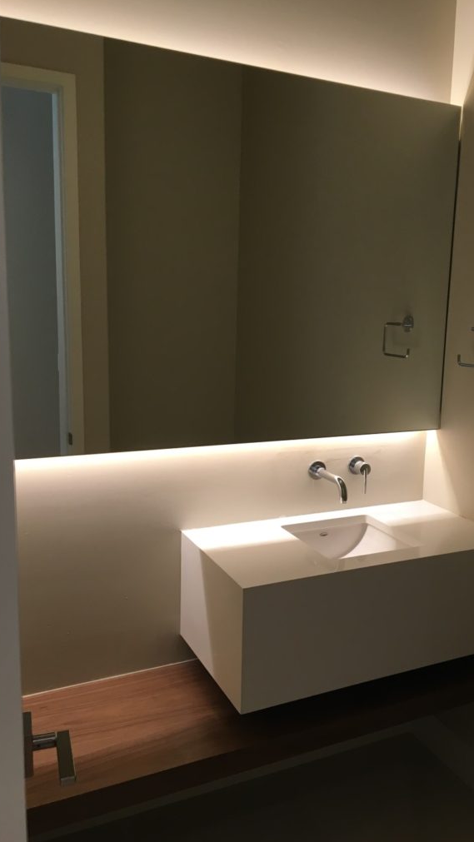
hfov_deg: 36.4
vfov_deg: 61.0
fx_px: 715
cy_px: 421
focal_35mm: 32
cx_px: 307
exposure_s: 1/30
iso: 50
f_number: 2.2
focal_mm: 4.15
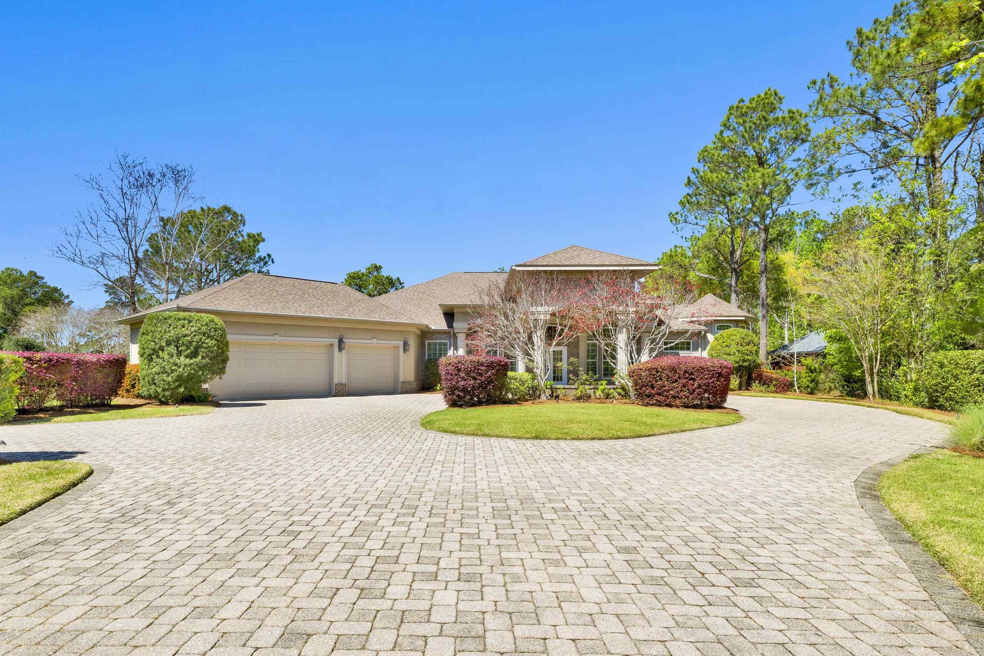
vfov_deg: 62.8
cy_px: 364
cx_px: 456
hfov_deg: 85.0
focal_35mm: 20
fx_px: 536
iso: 400
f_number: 11
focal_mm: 16.5
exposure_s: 1/400
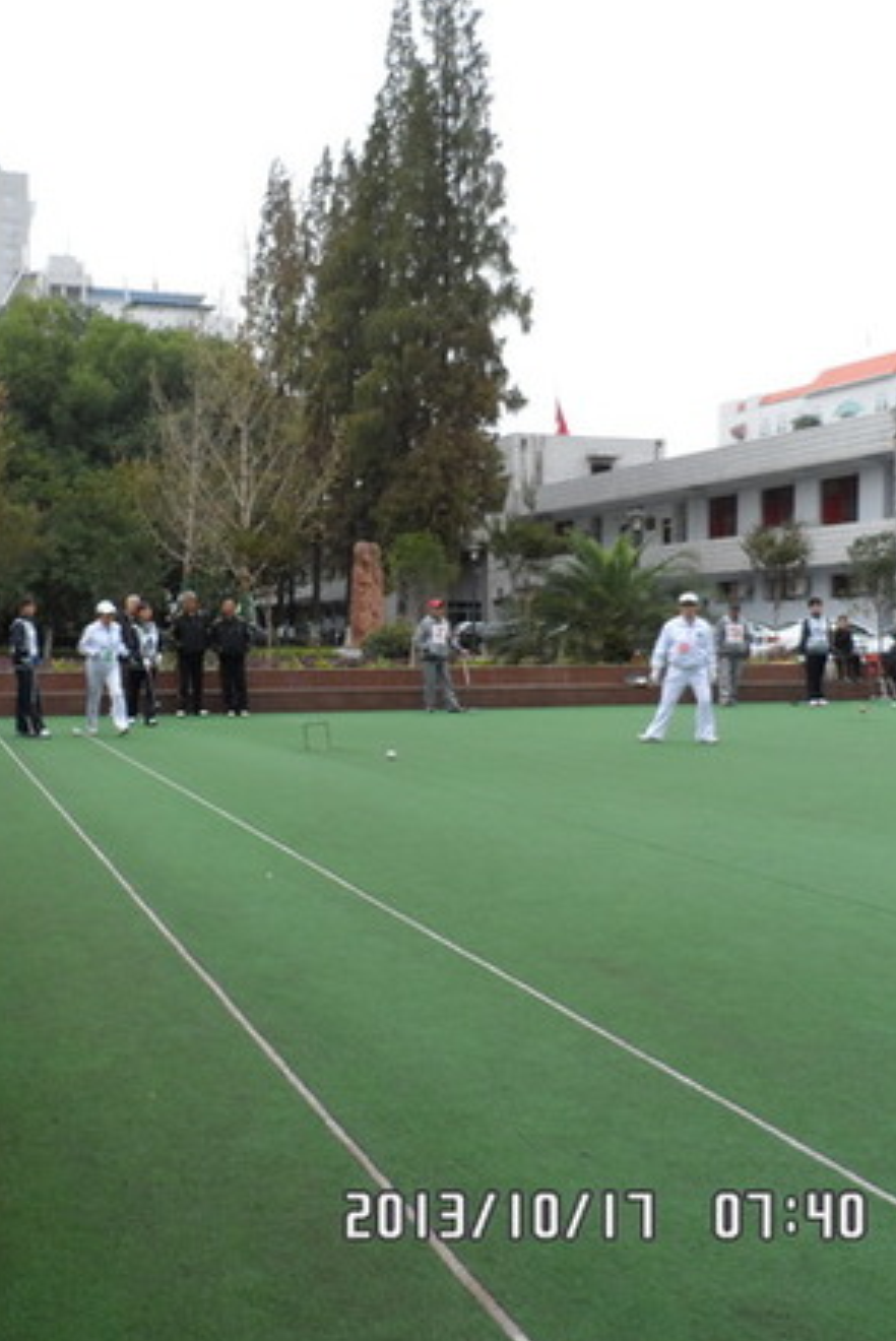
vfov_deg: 55.8
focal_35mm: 34
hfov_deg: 38.4
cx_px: 286
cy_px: 667
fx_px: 1267
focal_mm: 4
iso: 80
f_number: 3.2
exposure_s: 1/30
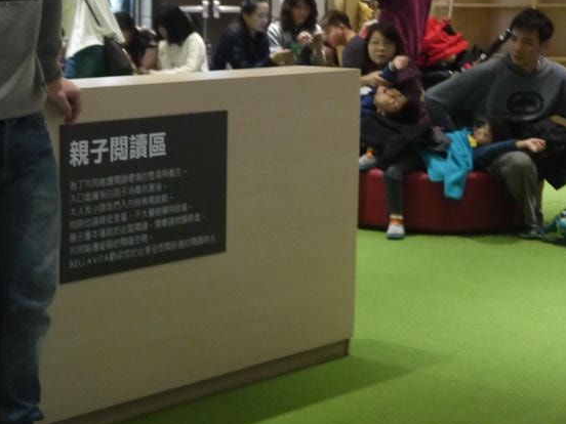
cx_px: 72
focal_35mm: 87
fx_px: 1423
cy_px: 169
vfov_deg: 17.0
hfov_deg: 22.0
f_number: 1.7
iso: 800
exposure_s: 1/100
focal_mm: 20
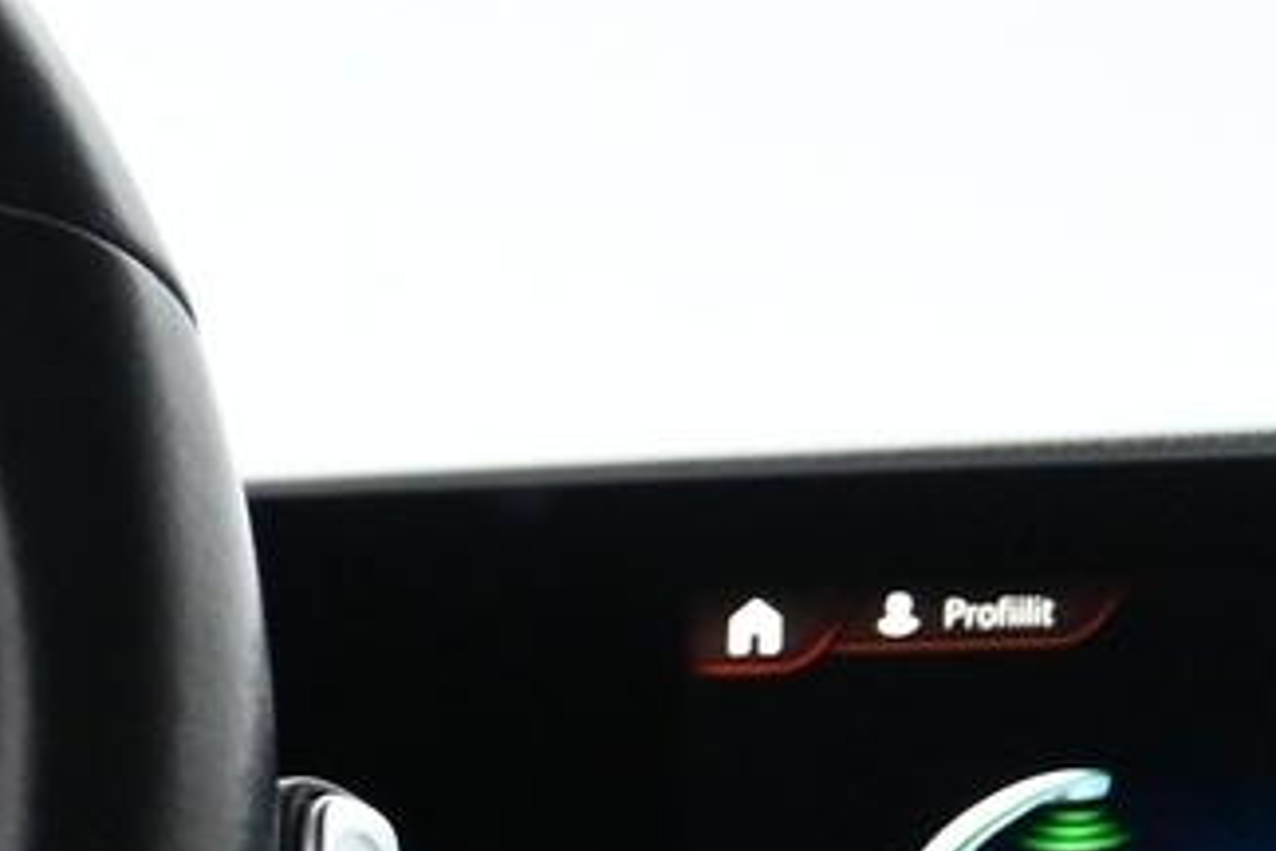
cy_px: 1107
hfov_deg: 12.0
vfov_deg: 9.0
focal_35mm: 150
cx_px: -1382
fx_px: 5316
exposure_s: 1/50
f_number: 3.8
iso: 2500
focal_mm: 20
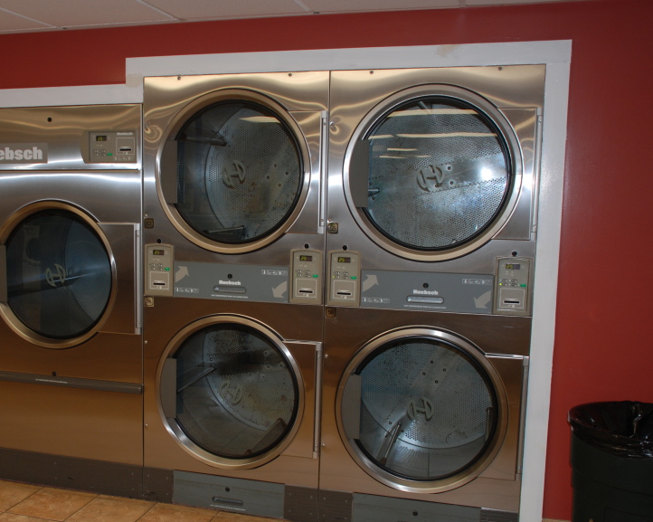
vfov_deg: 37.2
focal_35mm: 40
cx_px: 220
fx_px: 773
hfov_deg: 45.2
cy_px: 298
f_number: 3.8
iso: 200
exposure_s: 1/60
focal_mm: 20
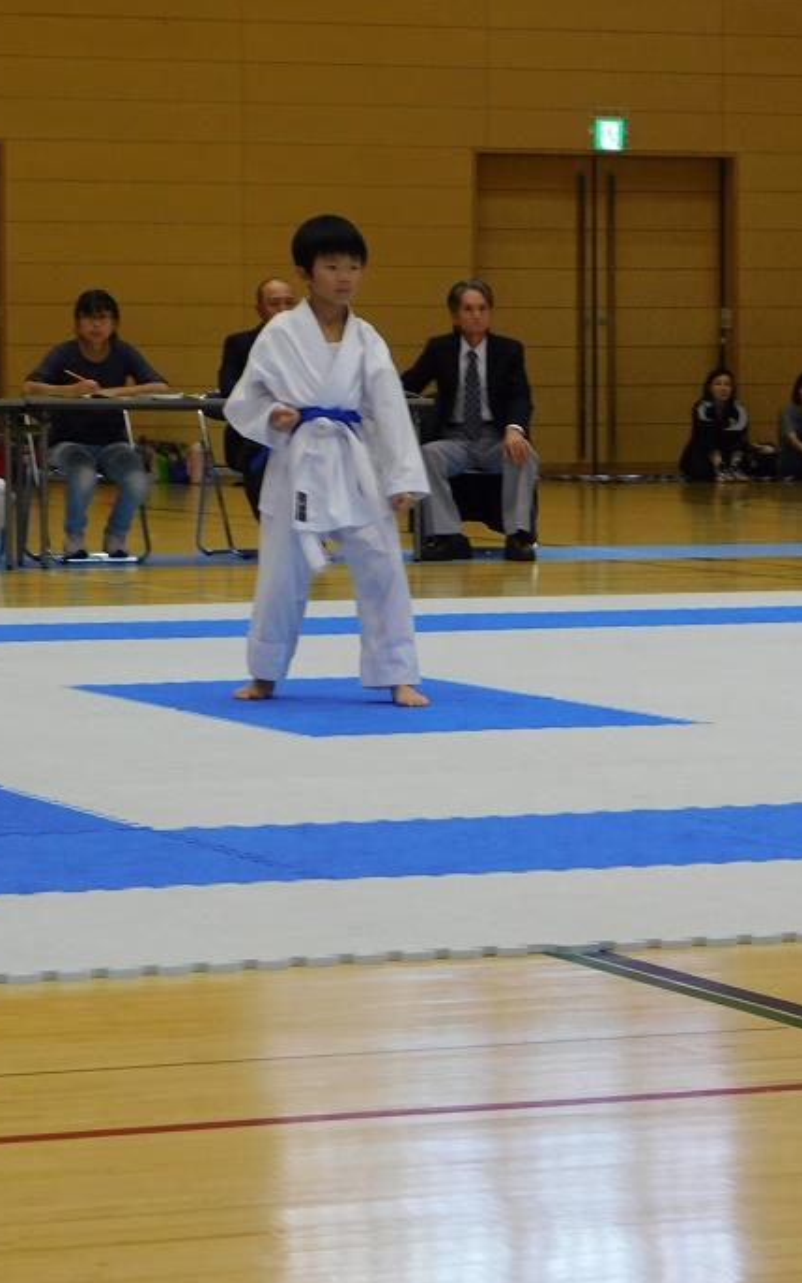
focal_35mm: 141
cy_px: 643
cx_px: 776
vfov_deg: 14.8
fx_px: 4929
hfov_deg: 9.2
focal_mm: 17.6
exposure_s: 1/30
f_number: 4.6
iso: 140
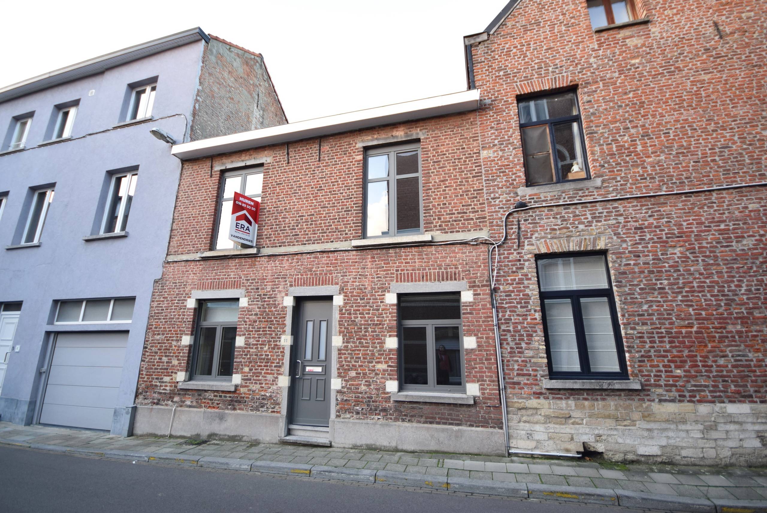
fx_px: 320
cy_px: 256
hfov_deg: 100.3
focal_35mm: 15
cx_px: 384
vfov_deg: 77.4
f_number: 5
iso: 400
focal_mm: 10
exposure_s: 1/100
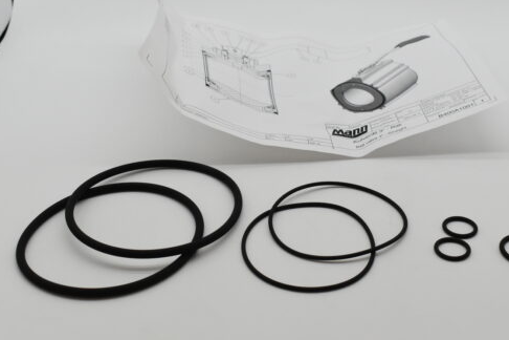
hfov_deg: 31.8
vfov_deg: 21.6
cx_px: 293
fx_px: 891
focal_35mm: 63
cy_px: 191
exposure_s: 1/2000
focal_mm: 34
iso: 1600
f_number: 8
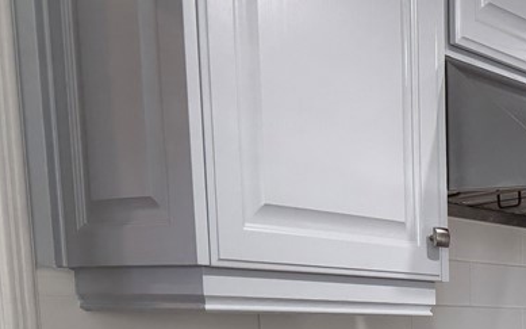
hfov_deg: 27.1
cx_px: 631
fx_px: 960
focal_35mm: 67
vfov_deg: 17.5
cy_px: 487
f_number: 1.78
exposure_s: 1/120
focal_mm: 6.76
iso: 125
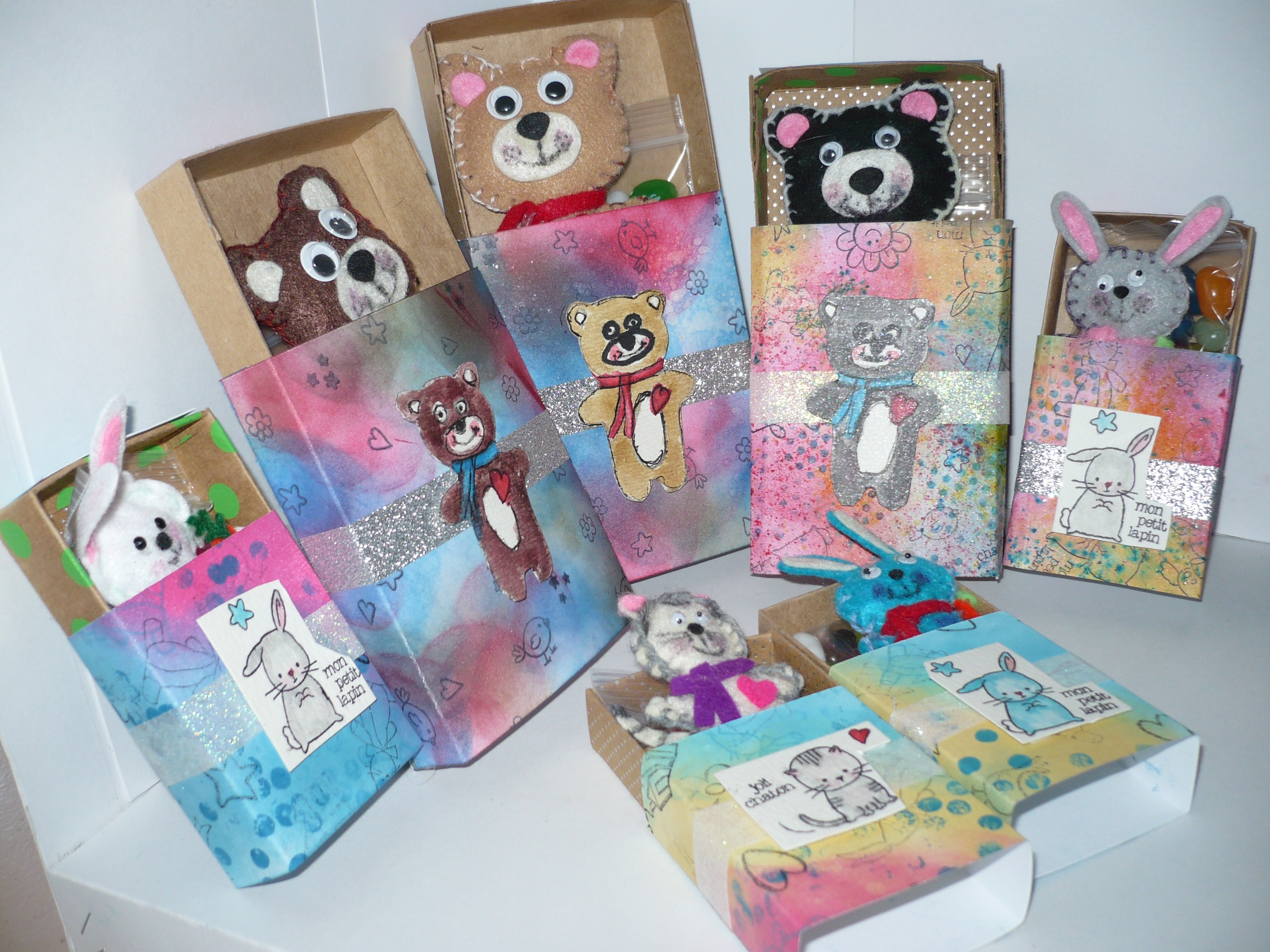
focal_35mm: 35
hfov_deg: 52.6
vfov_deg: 40.7
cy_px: 476
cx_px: 635
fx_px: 1284
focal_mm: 5.8
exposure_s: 1/30
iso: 100
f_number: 2.8
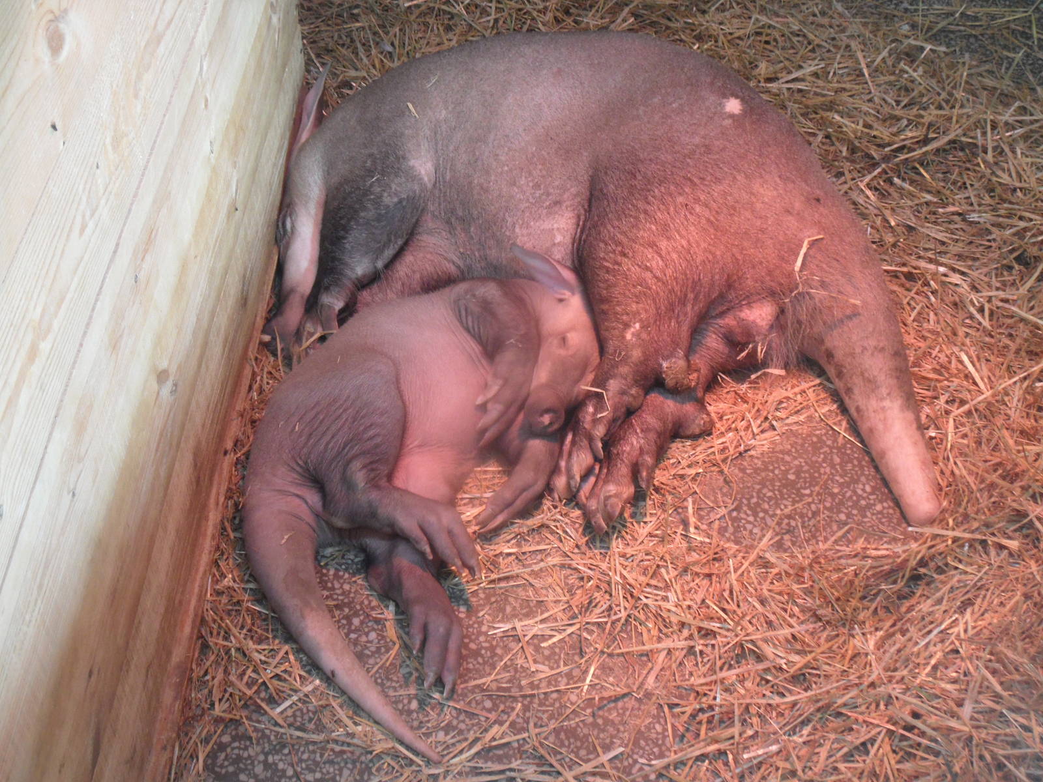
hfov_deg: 38.2
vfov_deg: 29.1
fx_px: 1507
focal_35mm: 50
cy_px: 391
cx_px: 522
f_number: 3.8
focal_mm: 8.2
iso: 200
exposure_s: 1/8
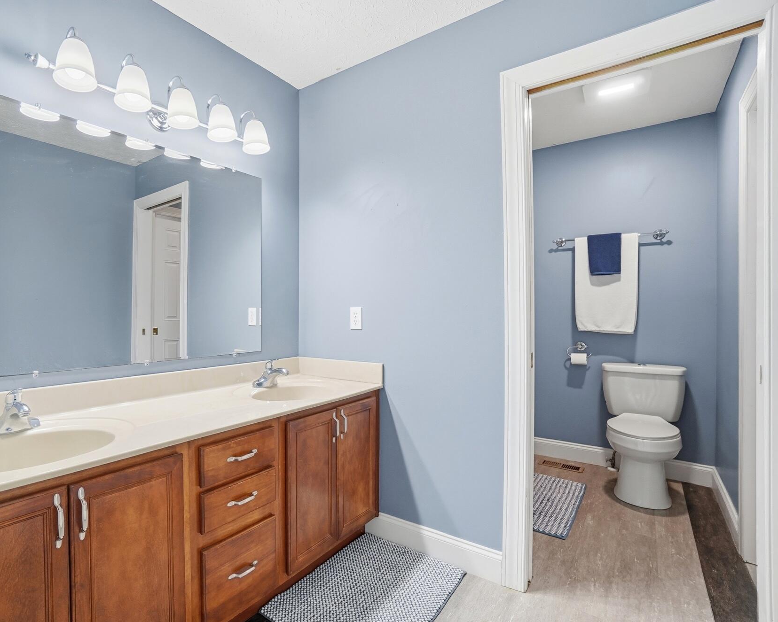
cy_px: 311
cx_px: 311
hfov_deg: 88.5
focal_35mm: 17
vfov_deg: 77.0
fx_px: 391
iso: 100
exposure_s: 1/400
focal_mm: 10
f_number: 4
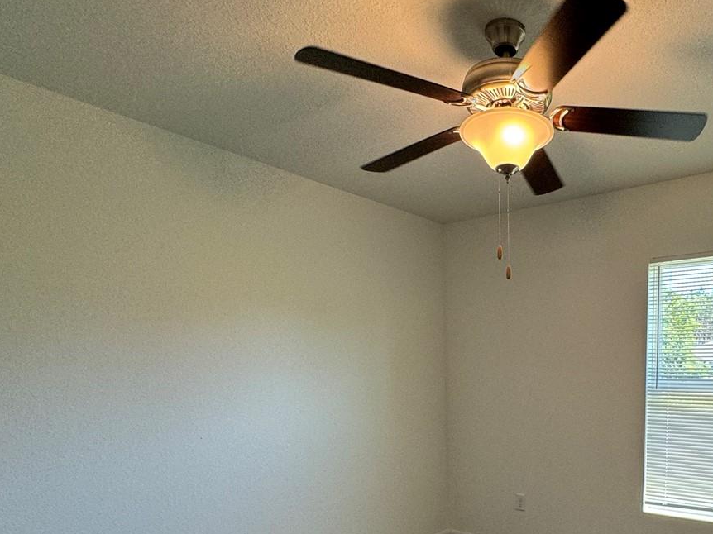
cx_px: 526
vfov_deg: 49.9
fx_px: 535
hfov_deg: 63.7
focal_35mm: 26
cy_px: 426
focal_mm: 2.22
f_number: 2.2
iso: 125
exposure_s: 1/120
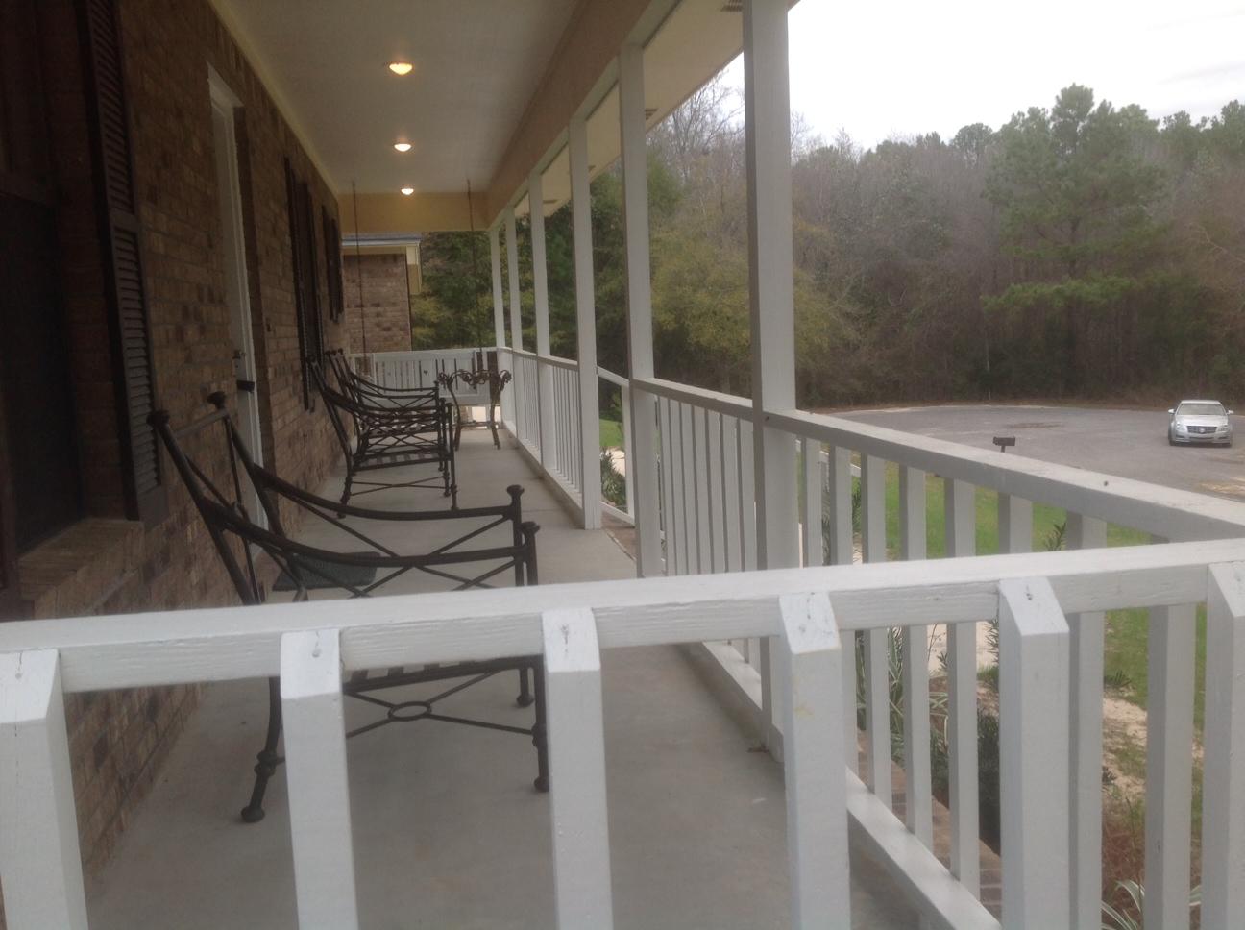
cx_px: 622
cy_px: 465
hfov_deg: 52.7
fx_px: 1257
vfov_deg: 40.6
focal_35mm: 35
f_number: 2.4
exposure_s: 1/60
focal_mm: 4.28
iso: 50
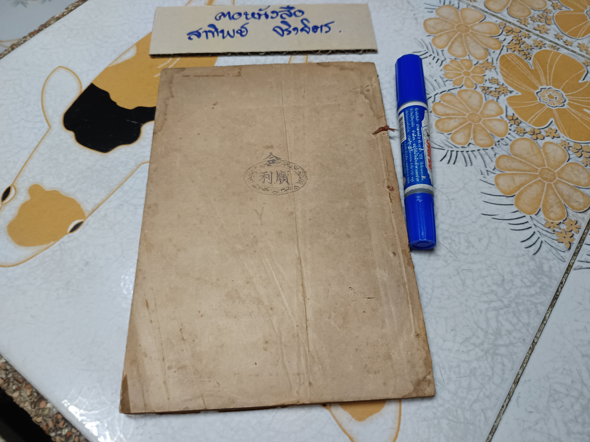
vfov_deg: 56.8
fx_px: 409
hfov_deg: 71.6
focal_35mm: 24
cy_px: 221
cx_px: 295
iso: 845
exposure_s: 1/33.3
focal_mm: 5.31
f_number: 1.7
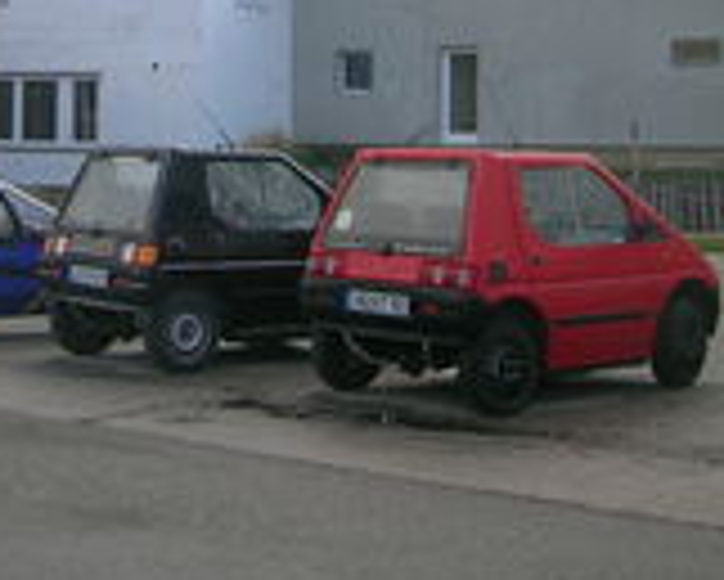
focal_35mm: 85
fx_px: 1822
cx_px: 45
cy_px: 54
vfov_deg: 17.8
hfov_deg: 21.8
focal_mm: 5.4
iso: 50
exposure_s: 1/235
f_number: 2.8
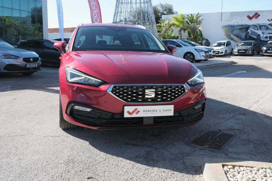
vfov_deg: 37.8
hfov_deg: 54.4
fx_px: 264
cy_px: 81
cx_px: 127
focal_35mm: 35
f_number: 9
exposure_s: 1/125
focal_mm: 20.3
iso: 160
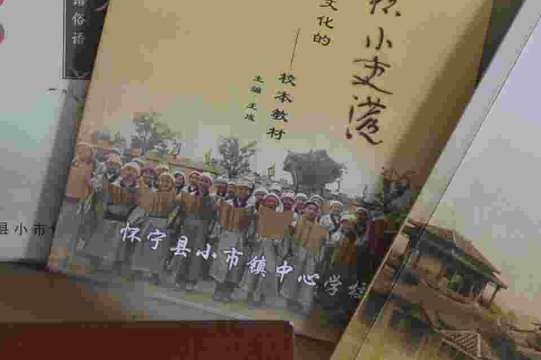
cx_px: 76
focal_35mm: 165
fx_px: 2479
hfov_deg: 12.4
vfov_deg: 8.2
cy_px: 410
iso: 800
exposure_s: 1/160
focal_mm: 35
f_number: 7.1
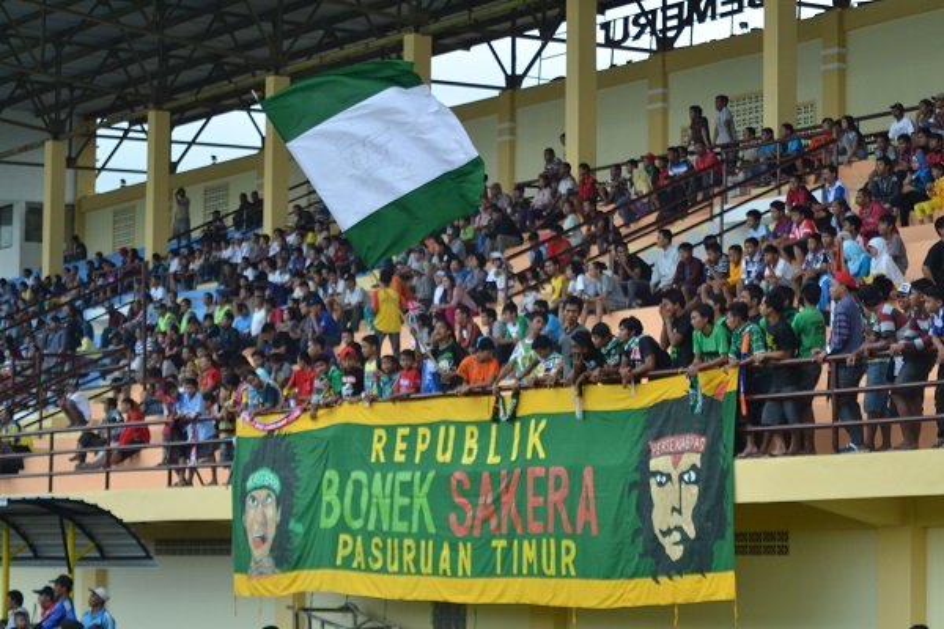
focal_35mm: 255
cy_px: 314
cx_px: 472
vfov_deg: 5.4
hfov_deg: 8.1
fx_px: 6686
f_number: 4.8
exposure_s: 1/640
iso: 800
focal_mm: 170
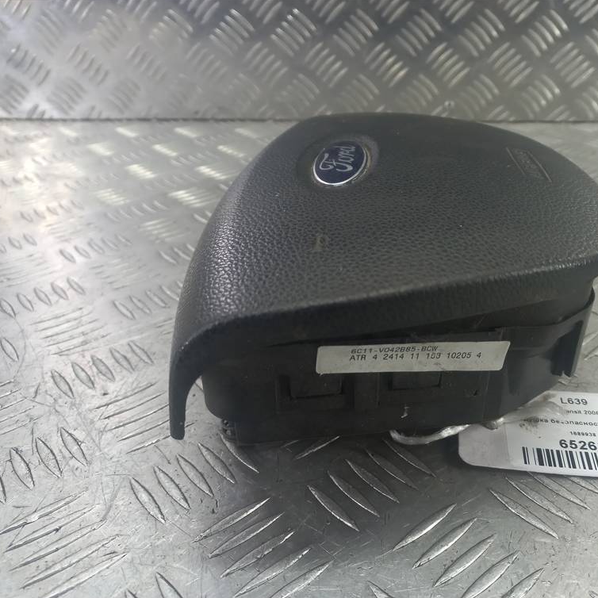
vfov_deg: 54.0
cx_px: 393
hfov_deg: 53.1
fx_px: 586
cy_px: 301
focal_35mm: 30
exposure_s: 1/50
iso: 100
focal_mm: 4.6
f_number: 1.8
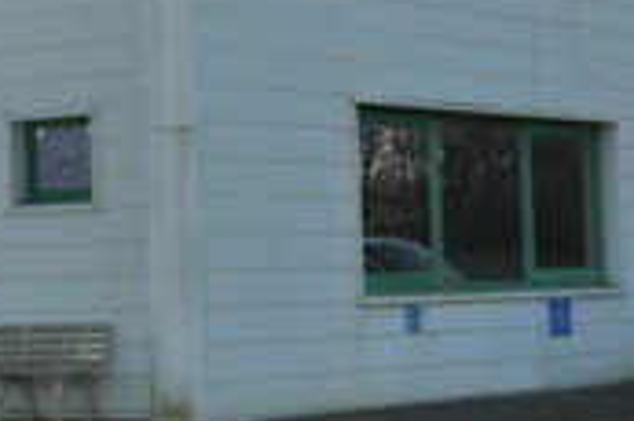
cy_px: -40
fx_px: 2604
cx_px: -103
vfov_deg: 9.2
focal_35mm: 148
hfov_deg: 13.5
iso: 200
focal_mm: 24
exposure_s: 1/200
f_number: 11
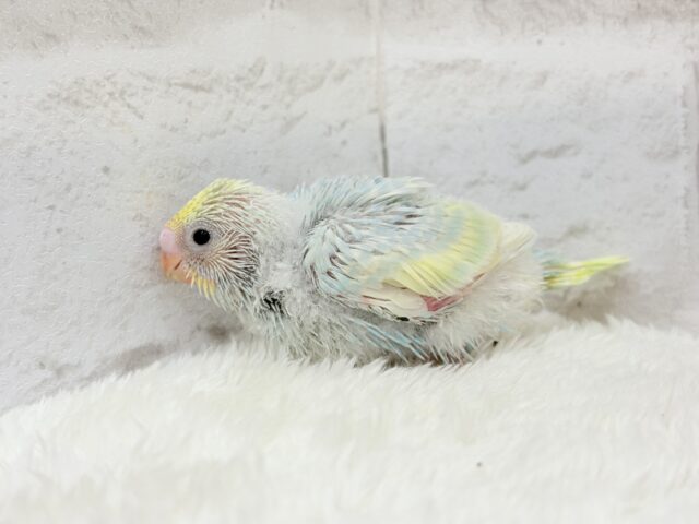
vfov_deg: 28.0
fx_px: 1050
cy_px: 262
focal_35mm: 52
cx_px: 350
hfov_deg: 36.8
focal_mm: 5.96
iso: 40
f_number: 1.6
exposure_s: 1/50
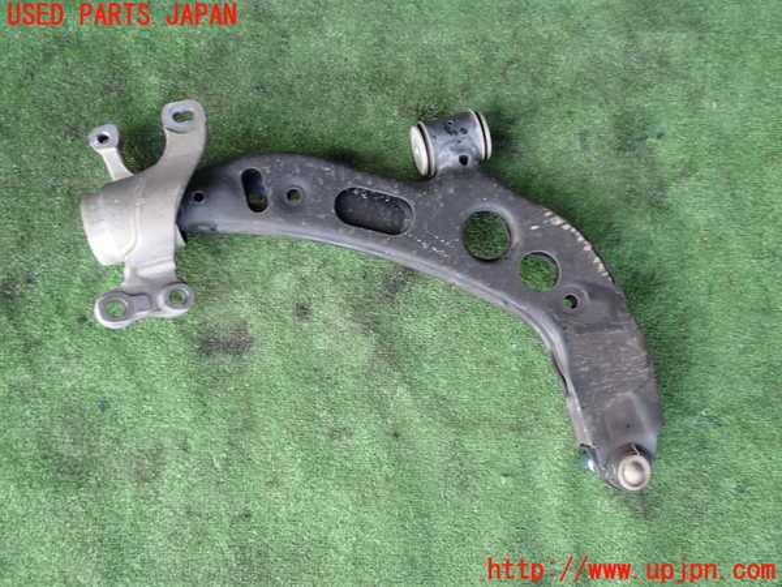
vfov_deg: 44.2
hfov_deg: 56.8
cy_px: 294
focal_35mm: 32
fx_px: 723
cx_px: 391
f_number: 2.4
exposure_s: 1/100
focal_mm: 5.79
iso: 100
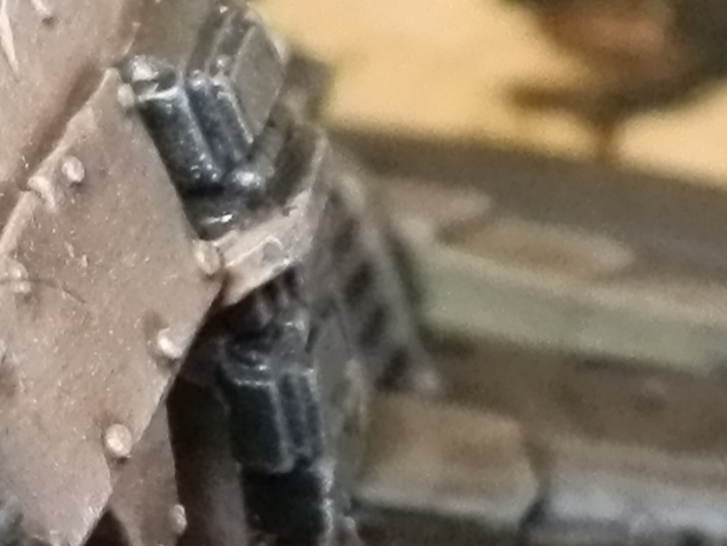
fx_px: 3990
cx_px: -411
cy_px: 473
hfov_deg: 10.0
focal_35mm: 190
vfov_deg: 7.8
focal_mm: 5
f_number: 3.1
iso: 400
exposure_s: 1/80
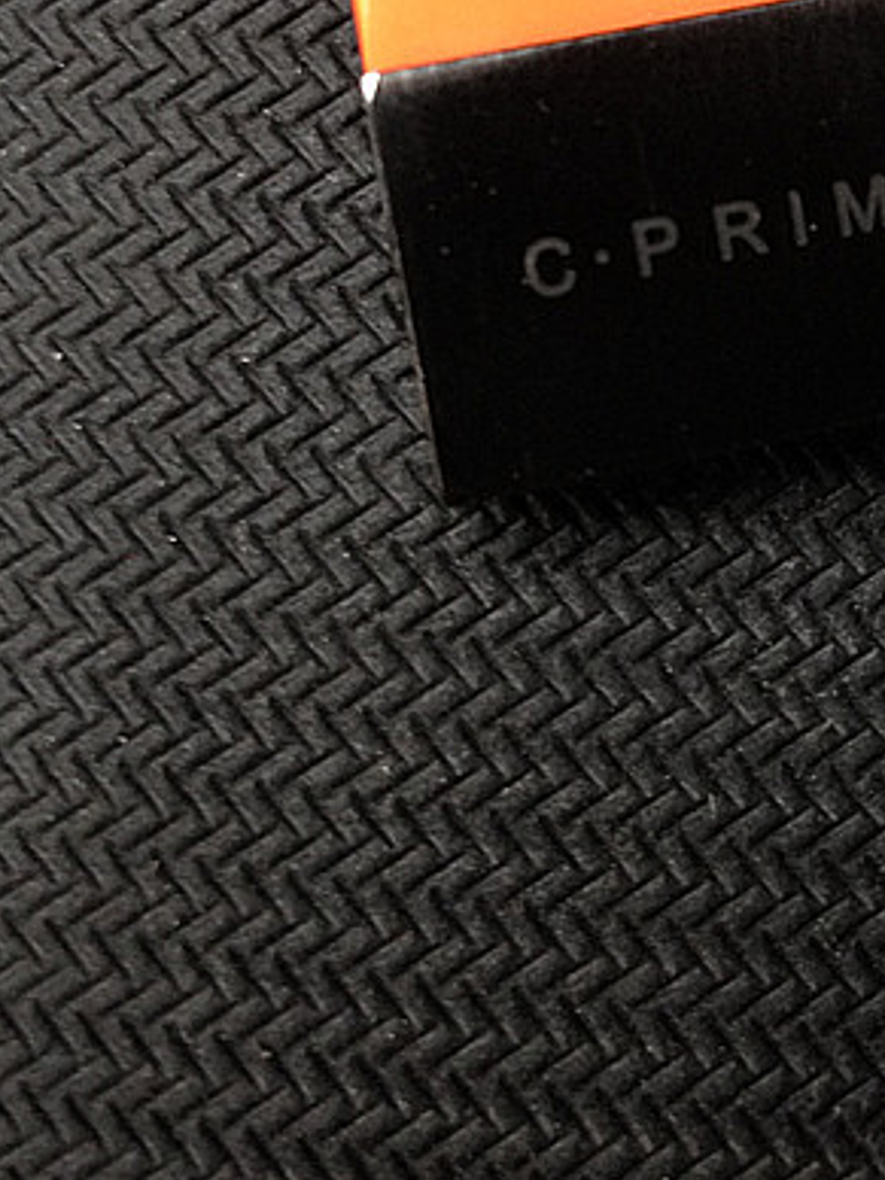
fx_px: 2318
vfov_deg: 27.9
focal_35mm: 68
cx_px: 709
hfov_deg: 21.3
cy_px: 219
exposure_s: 1/20
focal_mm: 4.12
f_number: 2.4
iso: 160
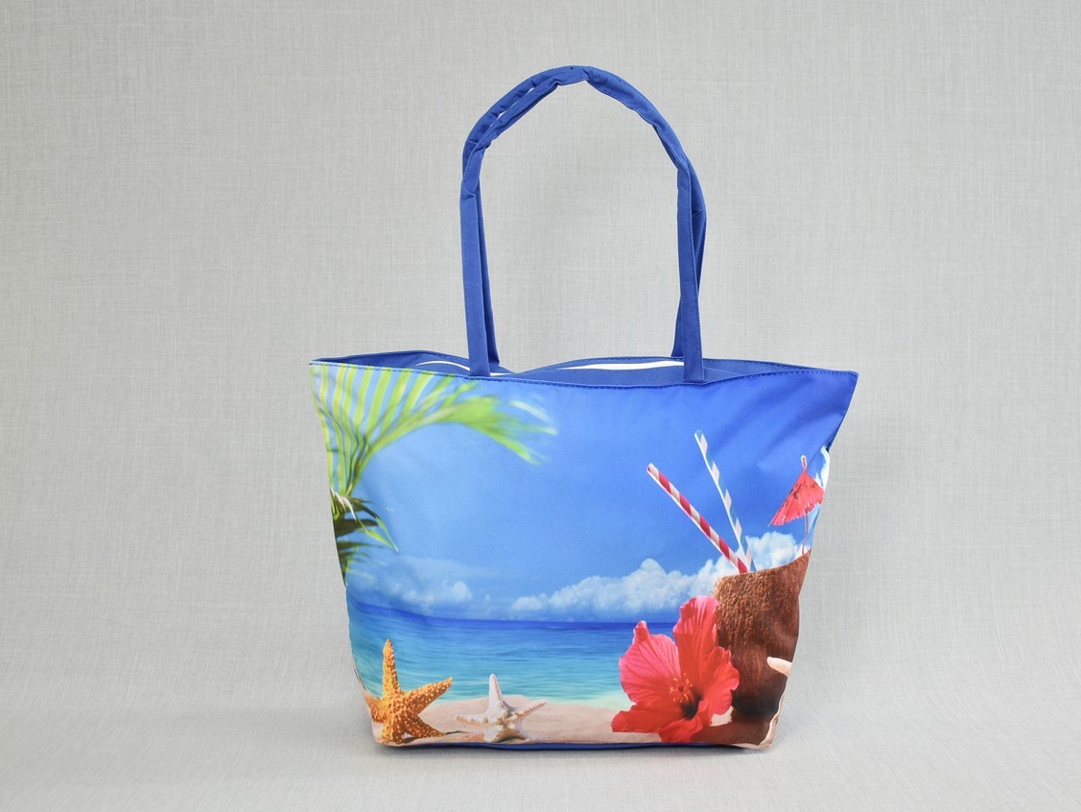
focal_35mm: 59
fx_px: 1843
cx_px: 570
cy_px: 409
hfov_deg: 32.7
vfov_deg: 24.8
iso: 100
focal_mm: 36
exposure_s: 1/6
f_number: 4.8
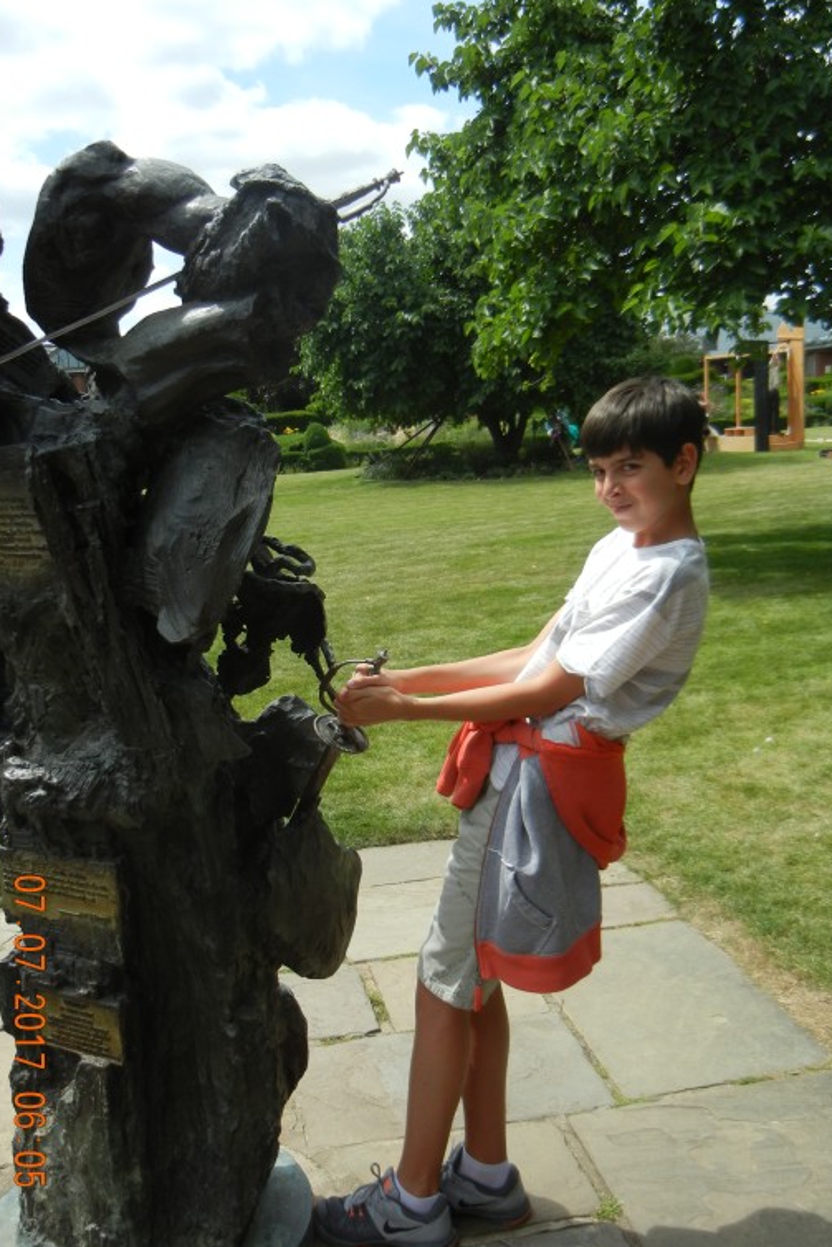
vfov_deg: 53.1
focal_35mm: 36
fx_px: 1247
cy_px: 630
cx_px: 407
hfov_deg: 36.9
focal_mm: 6.2
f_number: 3.6
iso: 160
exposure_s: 1/926
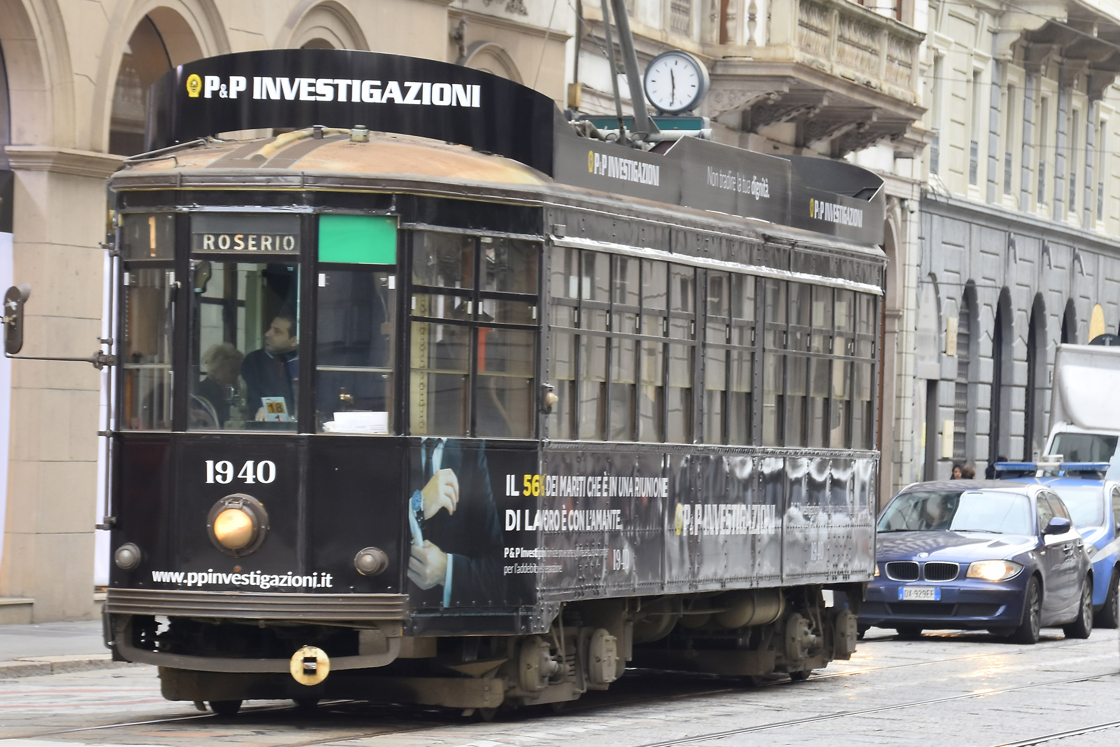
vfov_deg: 10.2
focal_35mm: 135
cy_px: 374
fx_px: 4200
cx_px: 560
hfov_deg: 15.2
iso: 250
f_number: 9
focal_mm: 90
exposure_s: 1/40
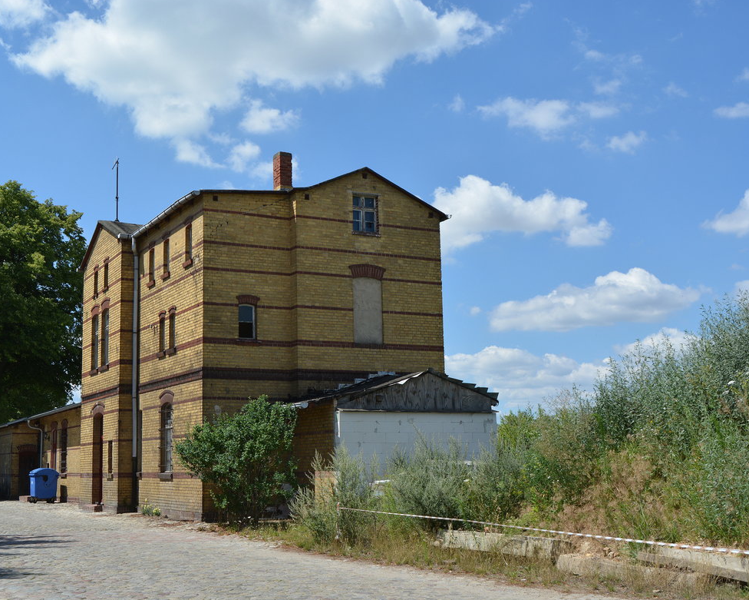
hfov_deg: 40.9
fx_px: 998
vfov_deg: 33.4
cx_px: 296
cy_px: 303
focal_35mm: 45
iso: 200
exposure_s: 1/640
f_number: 8
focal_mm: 26
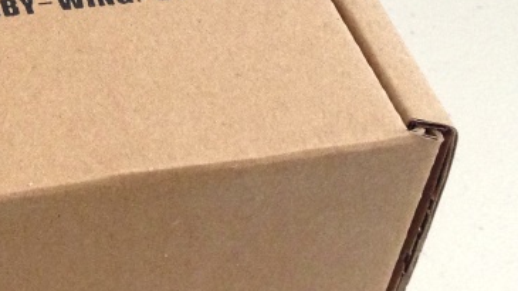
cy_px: 71
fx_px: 1387
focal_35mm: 101
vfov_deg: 11.9
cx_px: -3
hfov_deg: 20.5
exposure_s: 1/20
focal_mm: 4.13
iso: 160
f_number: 2.4
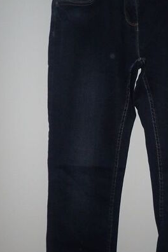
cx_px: 135
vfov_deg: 46.3
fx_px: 294
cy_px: 139
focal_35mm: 42
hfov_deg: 31.1
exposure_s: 1/30
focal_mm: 4.5
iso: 400
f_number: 5.6
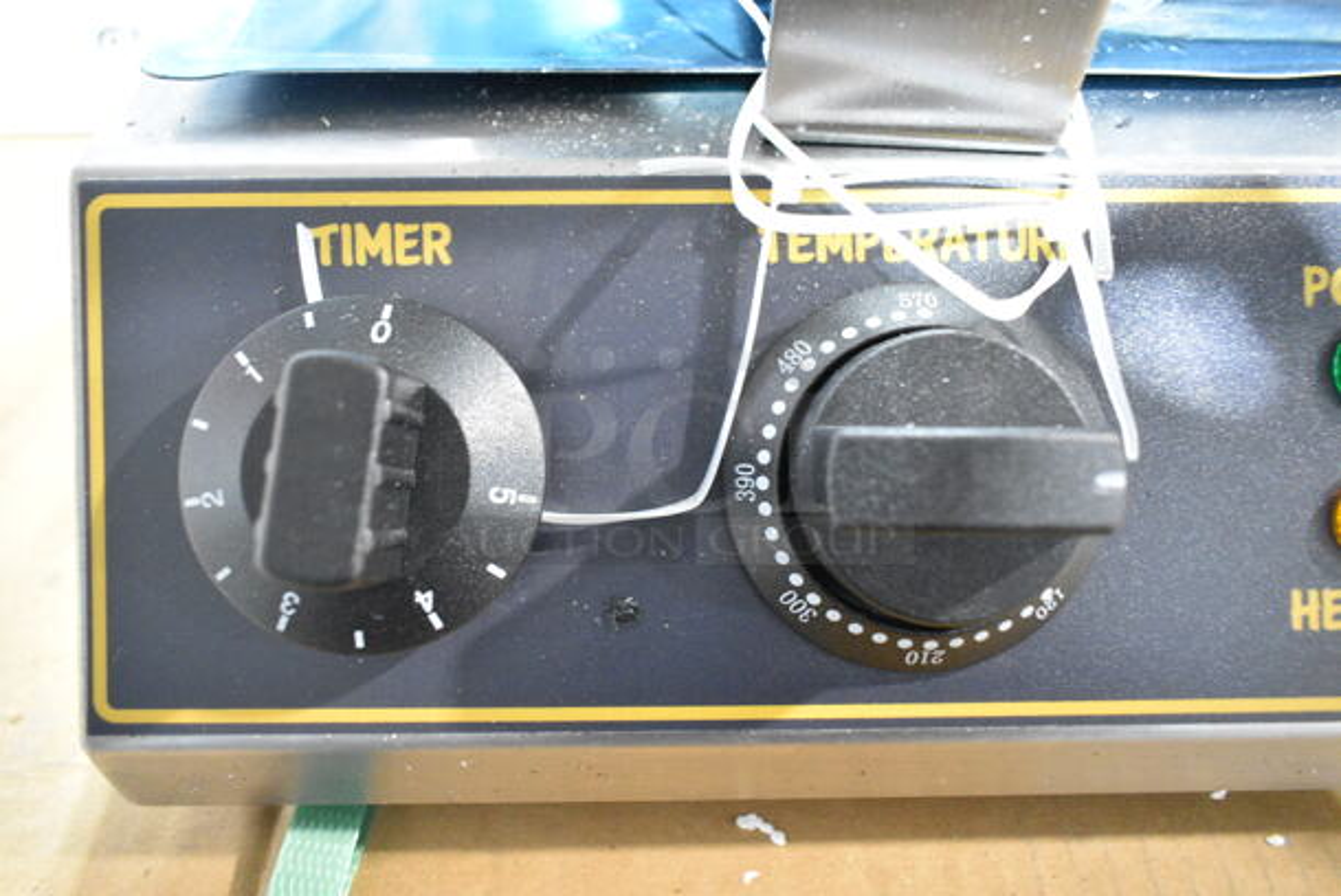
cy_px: 448
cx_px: 670
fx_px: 1007
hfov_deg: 67.3
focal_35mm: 27
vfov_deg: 48.0
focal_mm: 18
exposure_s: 1/60
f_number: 4
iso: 6400
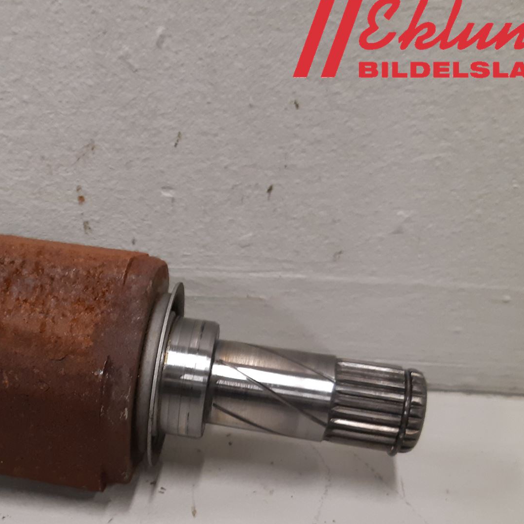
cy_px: 371
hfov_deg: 36.8
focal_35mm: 44
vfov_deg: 37.7
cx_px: 92
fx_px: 754
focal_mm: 3.93
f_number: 1.7
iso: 200
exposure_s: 1/50
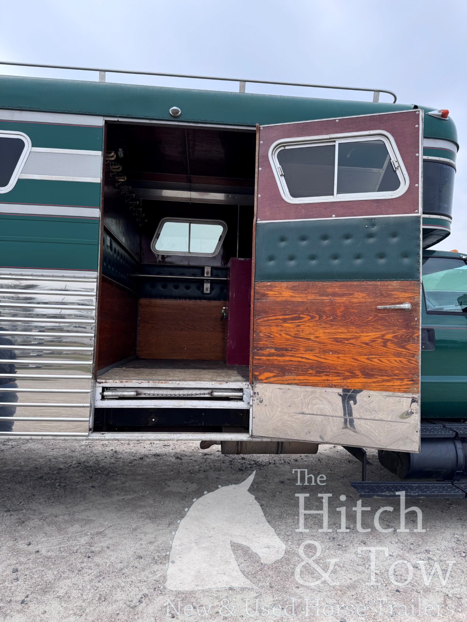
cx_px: 234
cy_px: 311
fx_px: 432
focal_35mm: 24
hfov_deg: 56.8
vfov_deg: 71.6
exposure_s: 1/1678
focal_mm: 6.76
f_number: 1.78
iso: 80
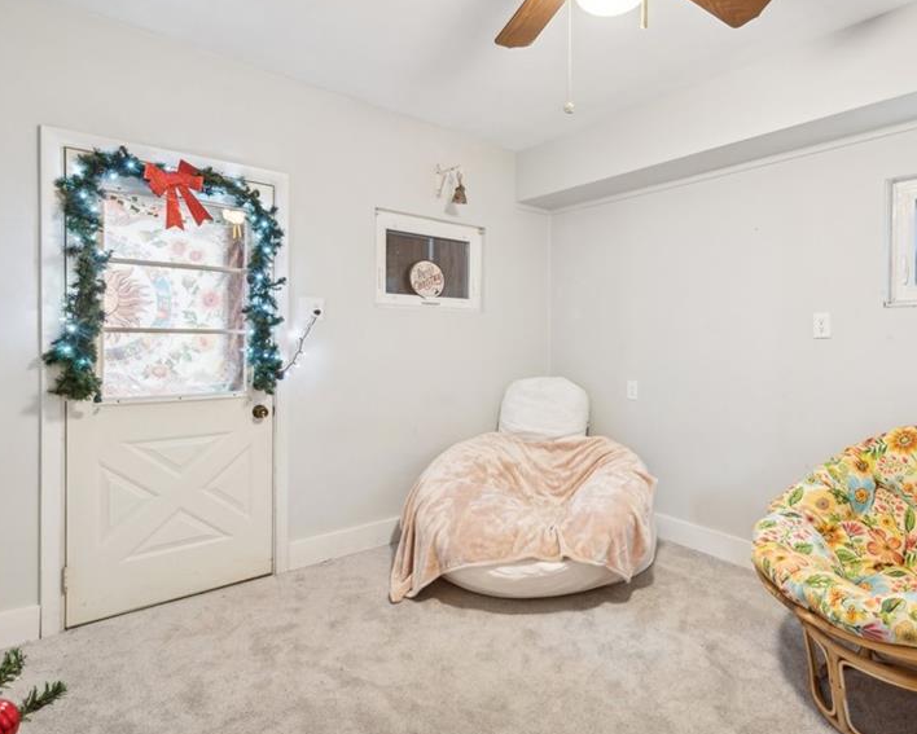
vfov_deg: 70.7
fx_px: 516
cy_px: 326
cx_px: 544
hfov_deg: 82.4
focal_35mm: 19
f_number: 11
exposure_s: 1/3.33
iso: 50
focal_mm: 14
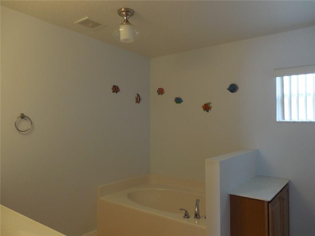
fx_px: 227
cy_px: 118
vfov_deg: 54.9
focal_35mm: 25
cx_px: 158
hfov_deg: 69.4
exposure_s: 1/30
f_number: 3.3
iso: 140
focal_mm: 4.5
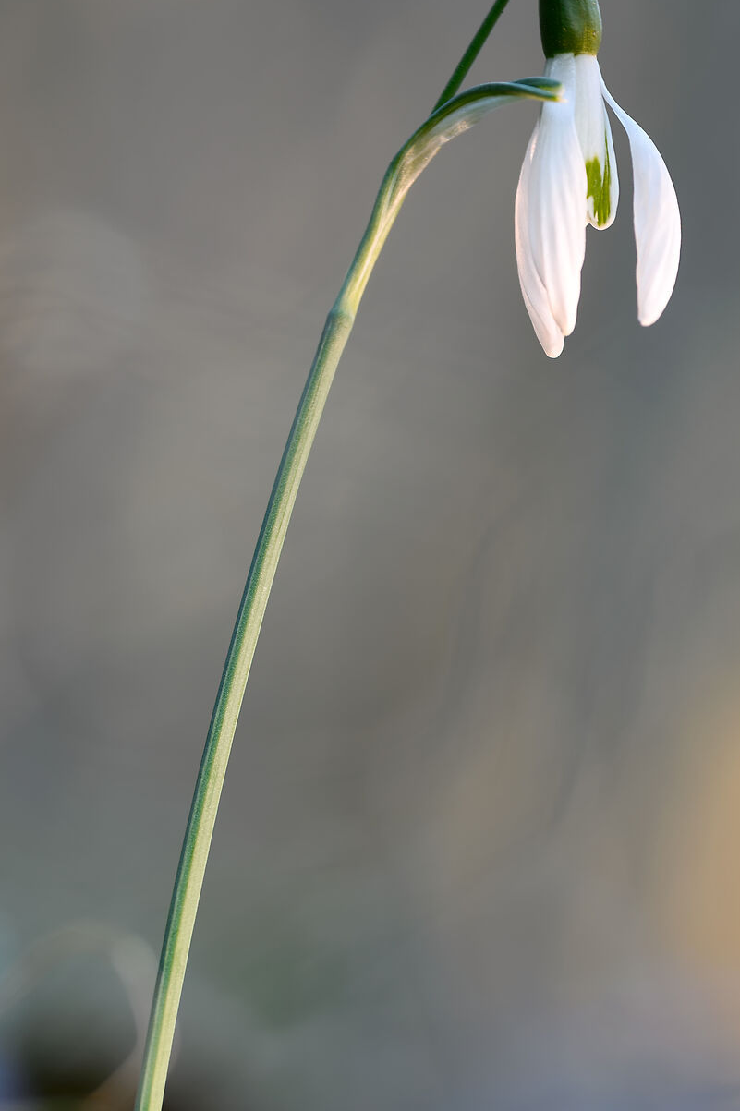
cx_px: 457
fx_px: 11078
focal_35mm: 359
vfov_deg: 5.7
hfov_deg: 3.8
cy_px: 675
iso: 100
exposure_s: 1/15
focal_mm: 180
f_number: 5.6
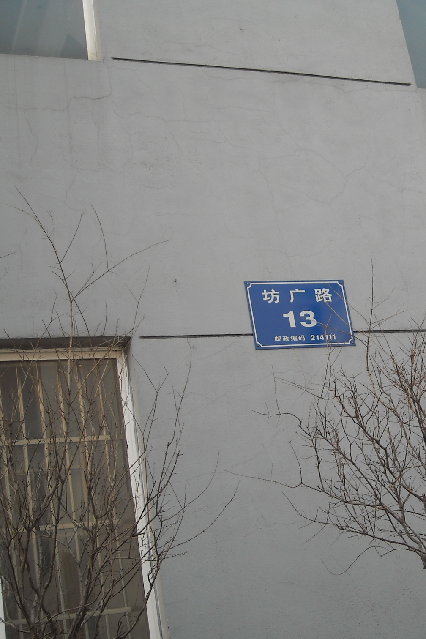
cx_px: 333
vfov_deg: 32.4
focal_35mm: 62
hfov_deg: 21.7
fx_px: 1100
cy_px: 322
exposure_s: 1/67
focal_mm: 7.1
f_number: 3.1
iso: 64
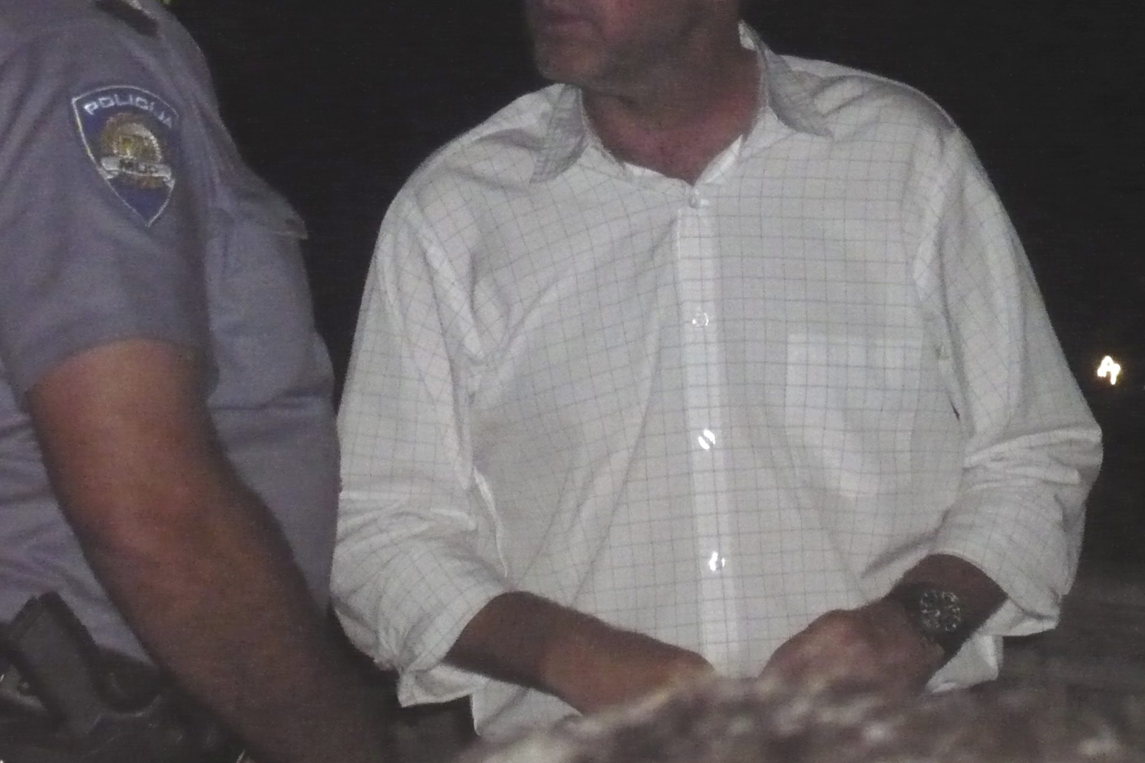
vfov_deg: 8.6
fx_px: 5088
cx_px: 550
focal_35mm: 160
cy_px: 150
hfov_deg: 12.8
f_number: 5
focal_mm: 17.4
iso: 640
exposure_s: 1/30
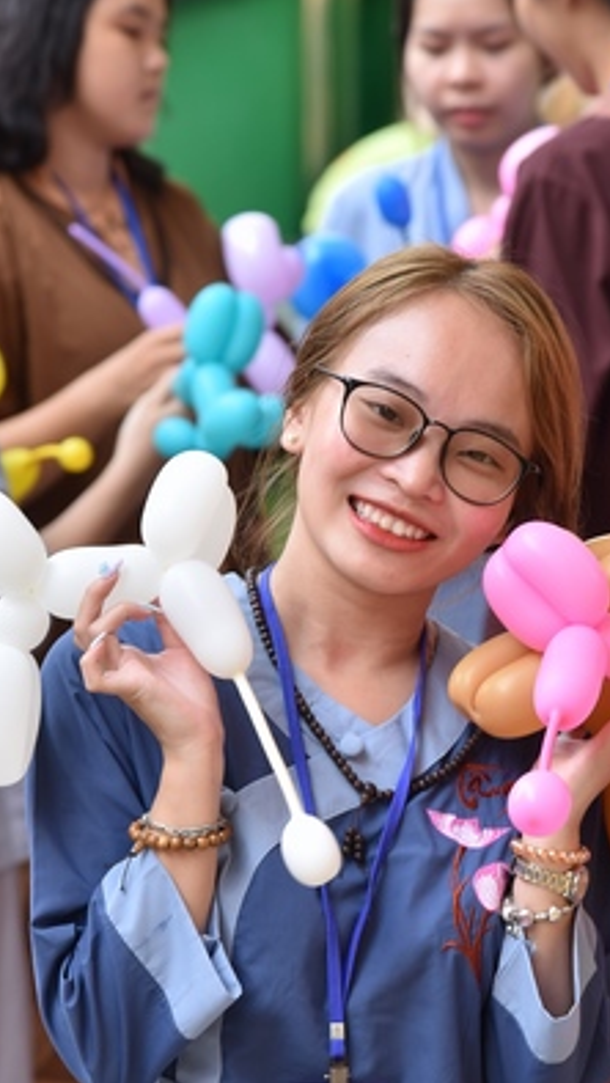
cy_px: 618
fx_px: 5456
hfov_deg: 6.4
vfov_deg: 11.3
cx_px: 390
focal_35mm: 190
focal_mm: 110
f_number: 5
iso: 125
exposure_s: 1/125
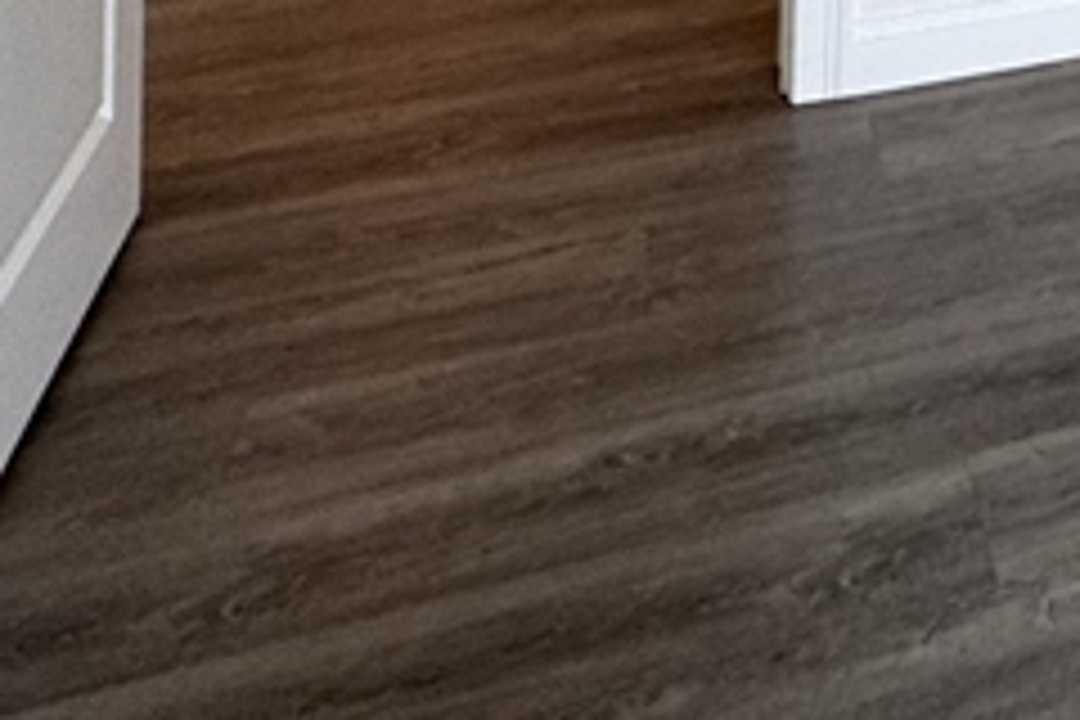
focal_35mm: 62
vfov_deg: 16.3
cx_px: 1606
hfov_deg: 25.0
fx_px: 1860
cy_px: -760
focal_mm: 2.22
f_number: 2.2
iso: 125
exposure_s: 1/120
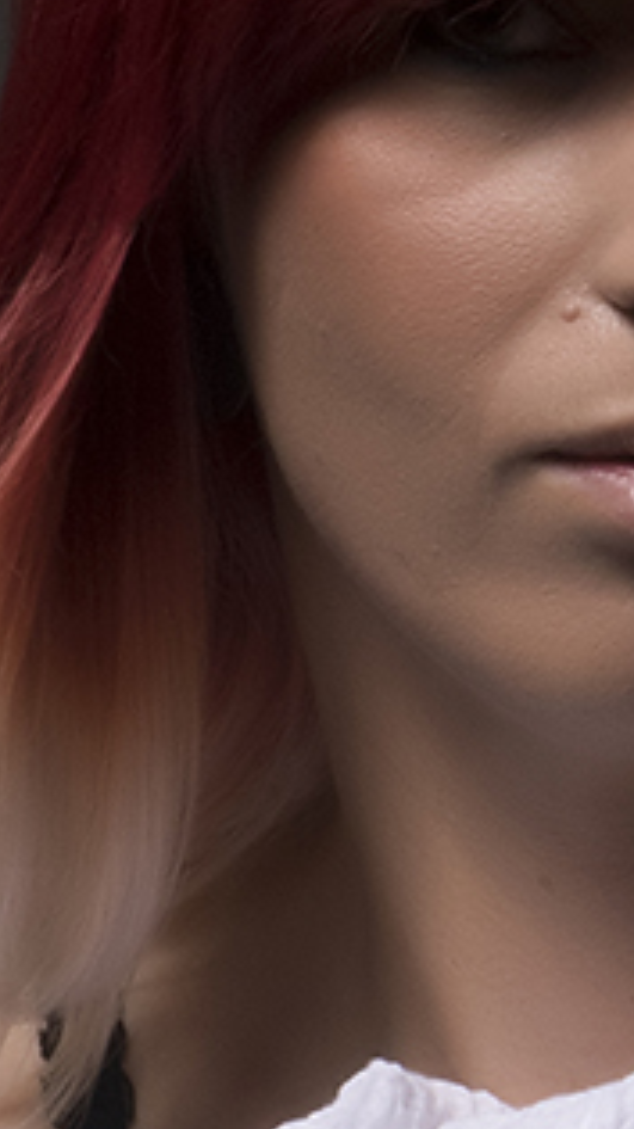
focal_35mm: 440
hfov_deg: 2.8
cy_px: 2014
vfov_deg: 4.9
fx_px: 13151
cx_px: 1098
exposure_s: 1/100
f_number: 16
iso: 200
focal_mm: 55
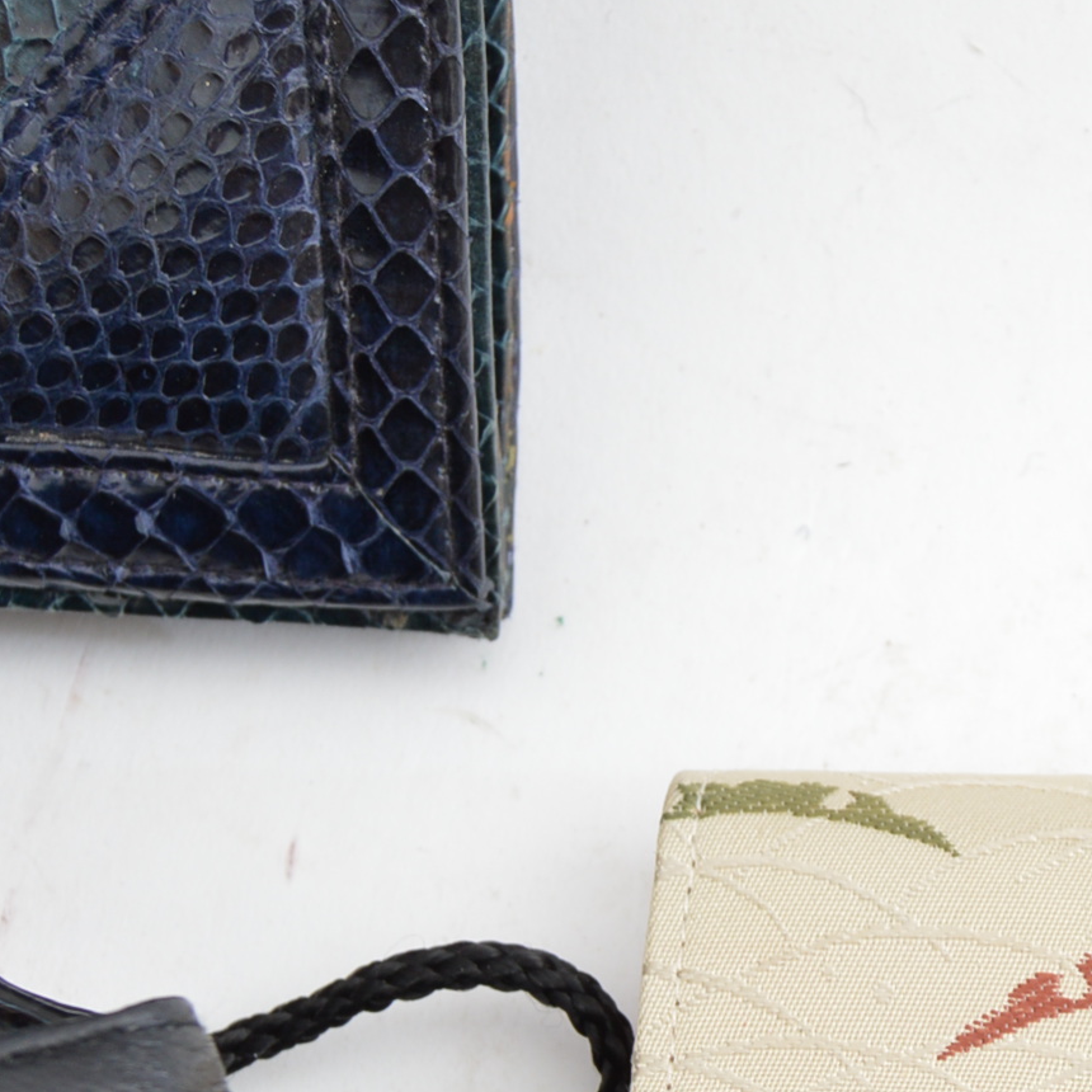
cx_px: 1173
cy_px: 1144
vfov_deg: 16.6
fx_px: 3658
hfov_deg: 16.5
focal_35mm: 102
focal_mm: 23
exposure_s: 1/200
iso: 200
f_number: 5
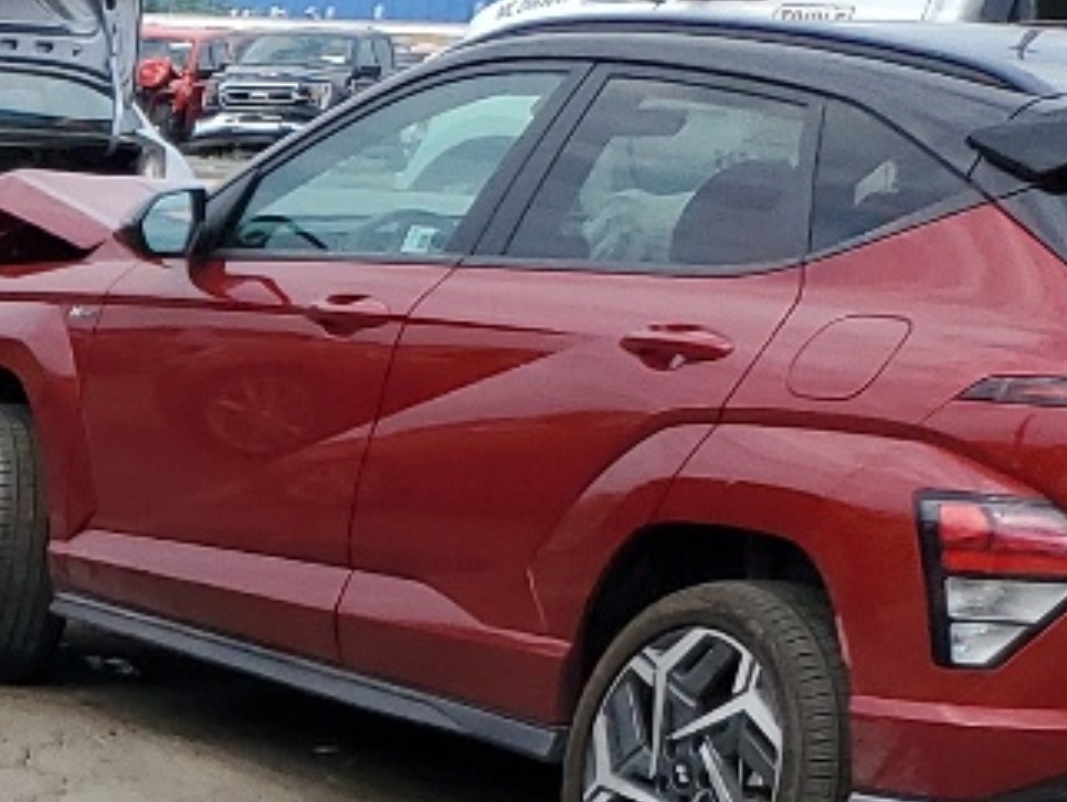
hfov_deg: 12.4
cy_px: 1505
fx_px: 3979
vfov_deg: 10.7
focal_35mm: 129
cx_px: -1412
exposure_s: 1/2500
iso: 50
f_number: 1.5
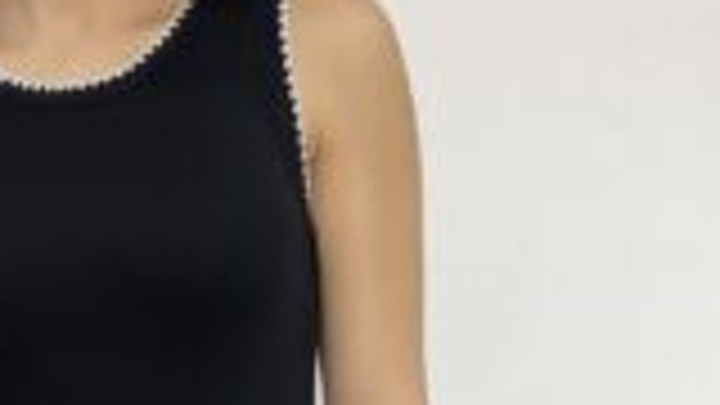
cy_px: 580
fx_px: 4066
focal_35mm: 213
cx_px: 90
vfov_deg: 5.7
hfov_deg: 10.1
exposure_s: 1/100
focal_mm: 6
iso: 64
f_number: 2
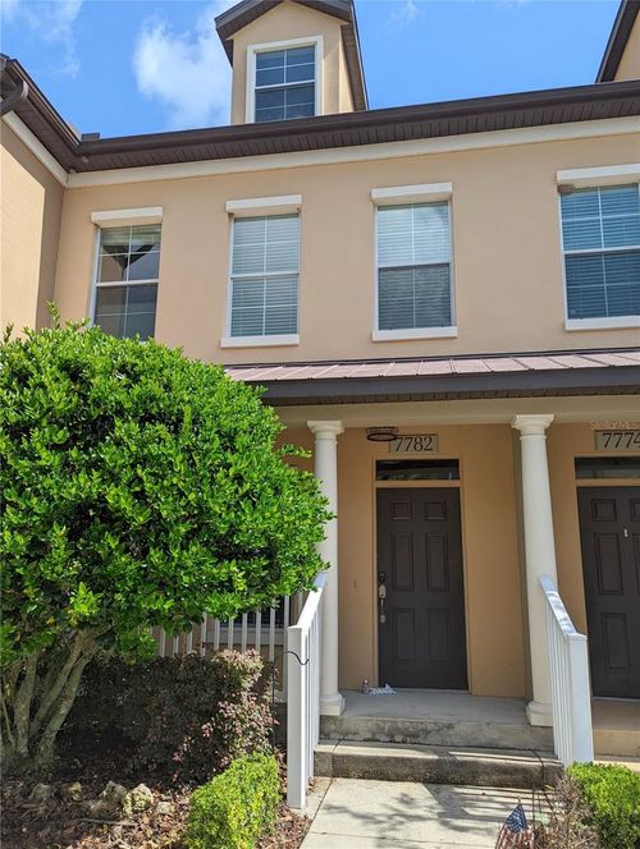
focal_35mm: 24
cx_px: 320
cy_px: 424
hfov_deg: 56.9
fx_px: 590
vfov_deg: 71.5
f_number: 1.85
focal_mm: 6.81
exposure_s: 1/2217
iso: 39
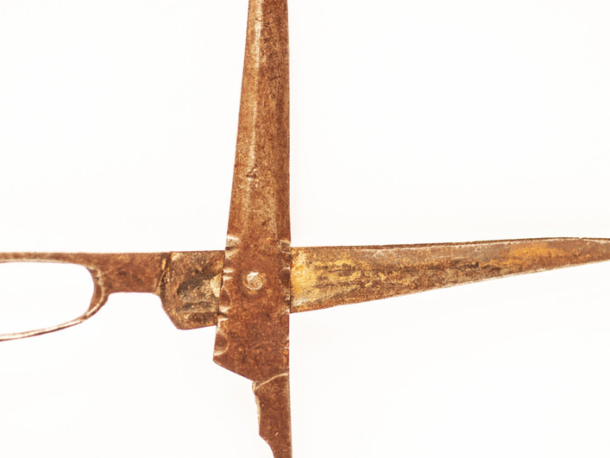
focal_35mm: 98
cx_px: 266
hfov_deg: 20.0
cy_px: 228
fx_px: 1728
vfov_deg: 15.1
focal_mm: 60
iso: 100
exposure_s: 1/40
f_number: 3.2
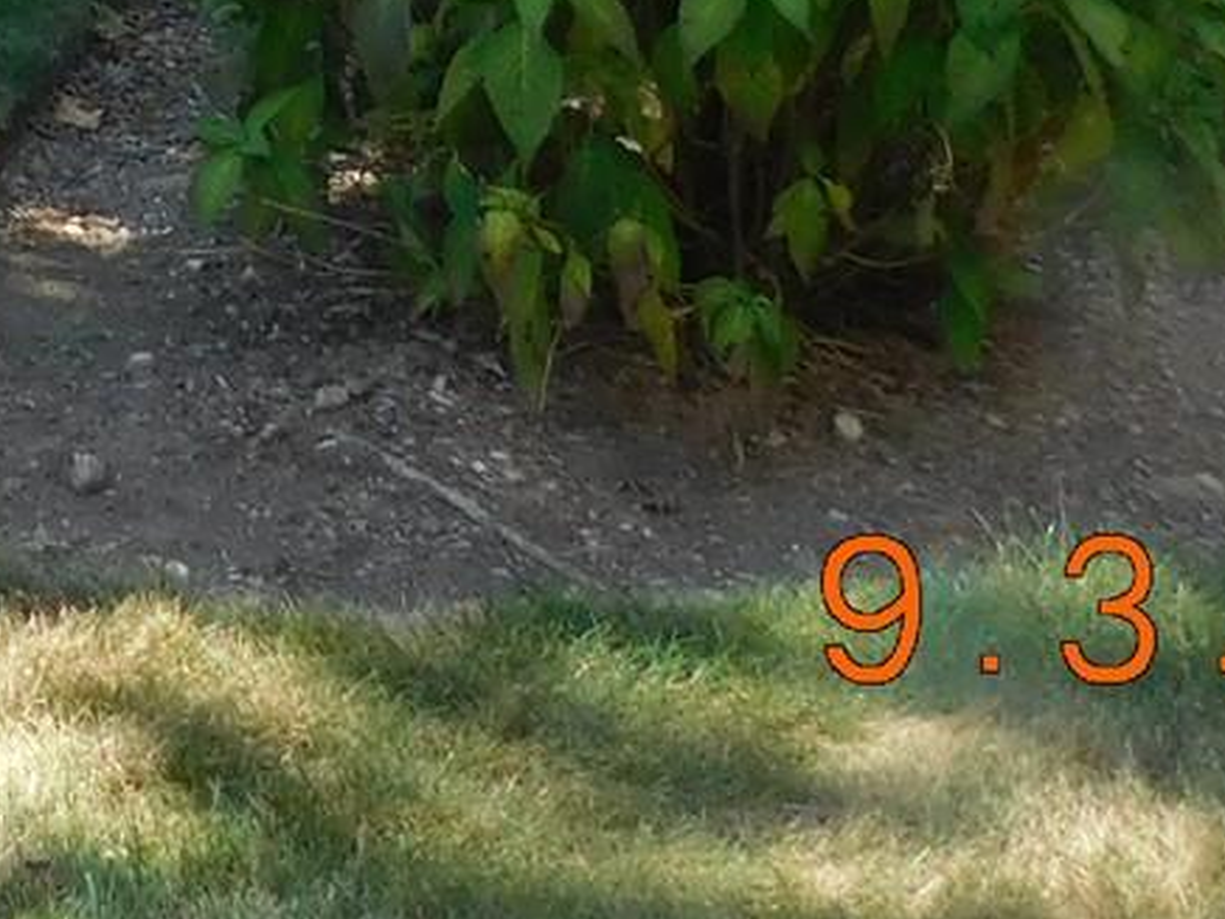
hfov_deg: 16.2
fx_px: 3822
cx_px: -756
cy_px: -1096
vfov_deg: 11.8
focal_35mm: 108
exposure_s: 1/400
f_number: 3
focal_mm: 4
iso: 125
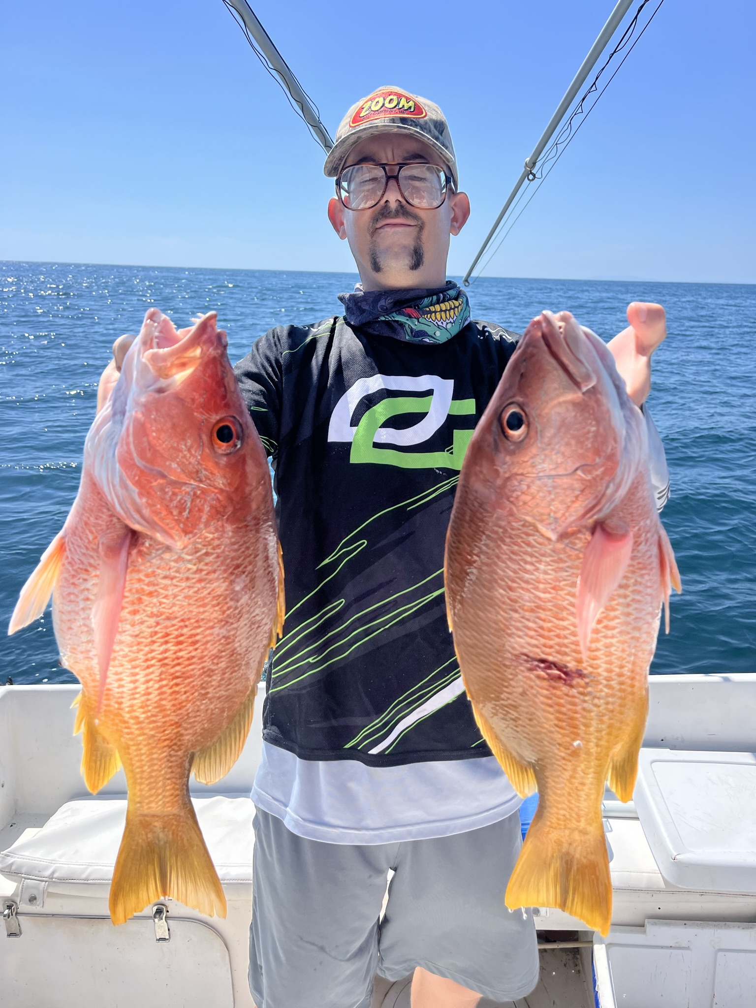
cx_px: 378
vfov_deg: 67.3
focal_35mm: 26
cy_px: 504
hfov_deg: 53.1
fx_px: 757
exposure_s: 1/3521
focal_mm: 5.1
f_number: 1.6
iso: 50
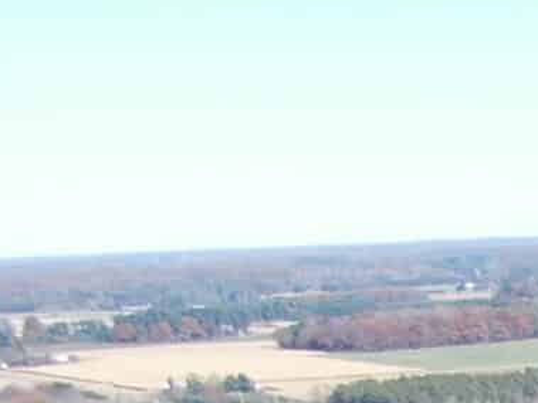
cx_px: 1806
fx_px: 2517
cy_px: 1358
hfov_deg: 8.9
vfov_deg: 7.6
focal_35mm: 162
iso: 100
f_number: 2.8
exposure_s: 1/640
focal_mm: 4.39
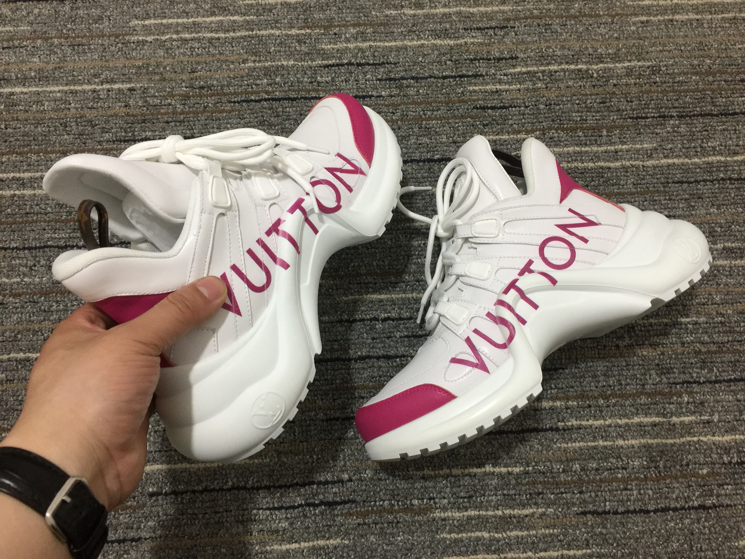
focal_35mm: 29
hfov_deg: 61.7
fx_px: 624
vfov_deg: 48.2
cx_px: 372
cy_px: 280
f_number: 2.2
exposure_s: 1/33
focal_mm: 4.15
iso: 64
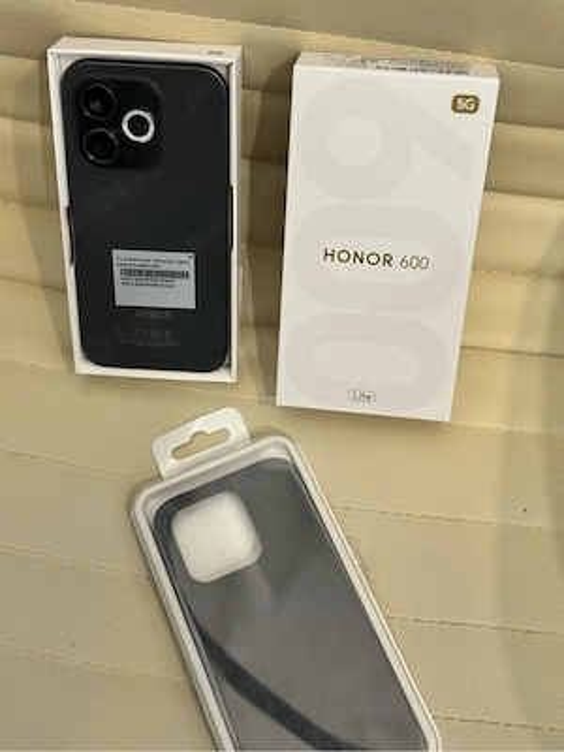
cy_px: 376
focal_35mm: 48
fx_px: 1043
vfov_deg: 39.7
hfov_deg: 30.3
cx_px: 282
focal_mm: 6.76
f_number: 1.78
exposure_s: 1/50
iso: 200
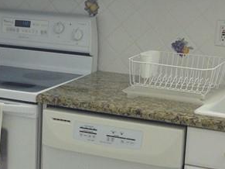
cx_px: 4
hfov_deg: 16.6
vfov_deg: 12.7
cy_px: 133
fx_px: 754
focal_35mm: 116
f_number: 2.4
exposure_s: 1/60
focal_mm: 4.12
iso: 64
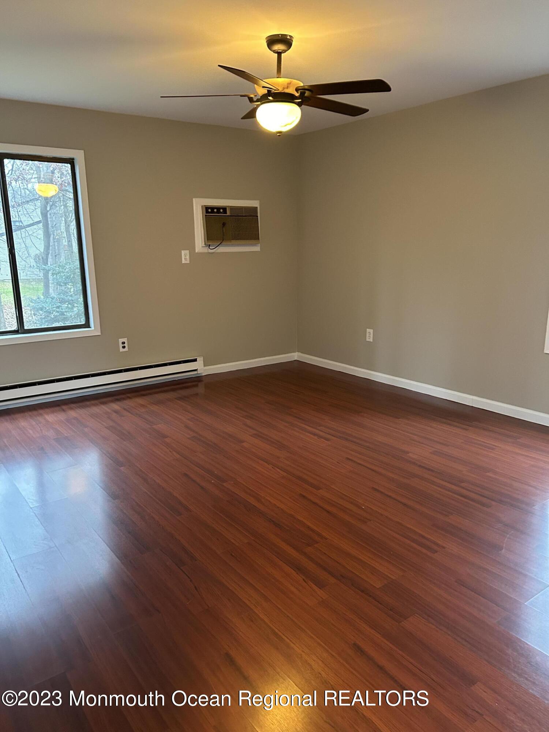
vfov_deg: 67.3
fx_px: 550
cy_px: 366
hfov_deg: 53.1
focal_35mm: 26
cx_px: 274
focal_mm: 5.7
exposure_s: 1/40
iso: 400
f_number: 1.5
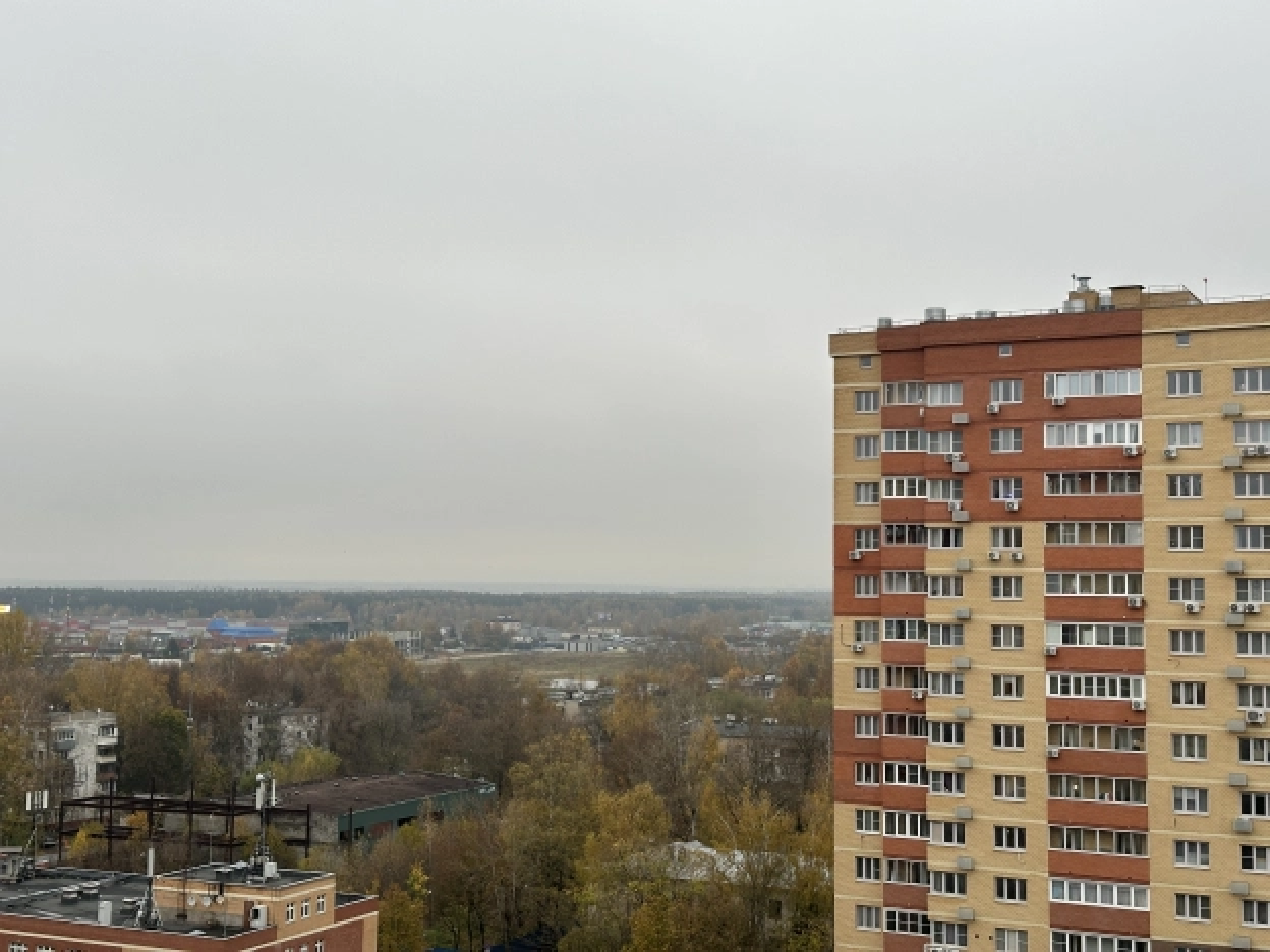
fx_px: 1761
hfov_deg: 39.7
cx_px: 635
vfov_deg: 30.3
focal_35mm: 48
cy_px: 476
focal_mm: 6.86
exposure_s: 1/179
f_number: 1.78
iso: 50
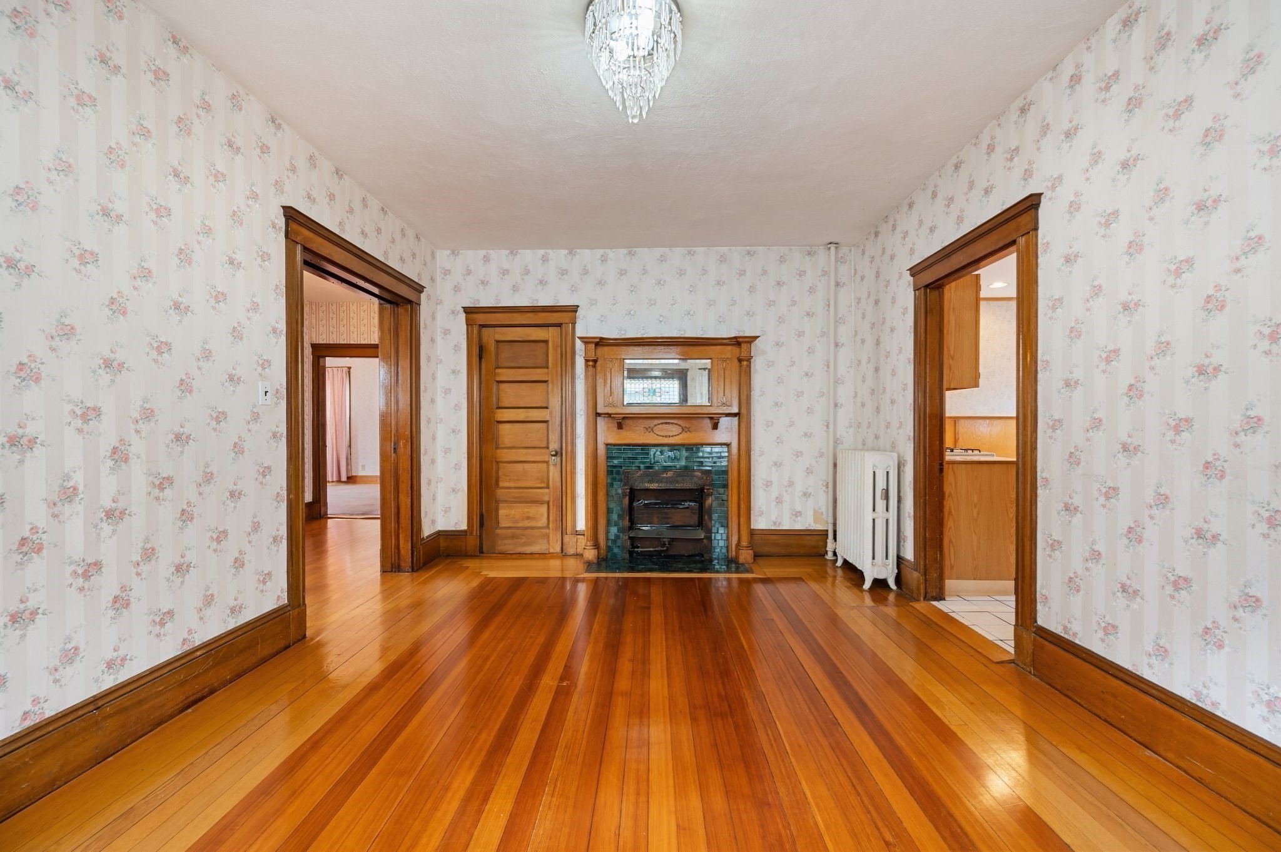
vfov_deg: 81.1
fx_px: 498
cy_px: 426
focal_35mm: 14
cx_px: 640
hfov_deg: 104.3
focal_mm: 14
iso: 500
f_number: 7.1
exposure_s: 1/2.5
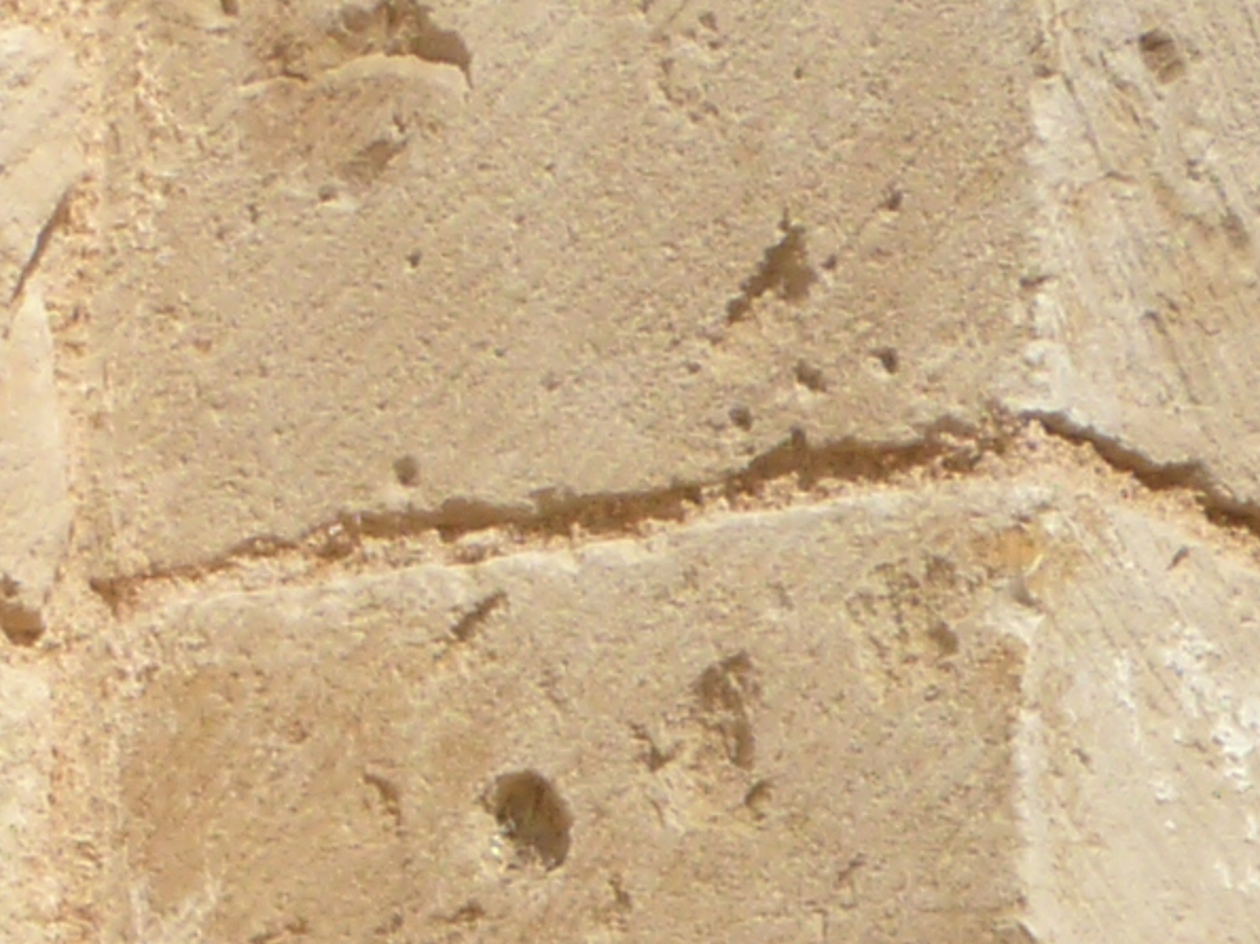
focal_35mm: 372
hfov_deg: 5.3
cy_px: 2290
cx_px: 352
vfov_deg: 3.9
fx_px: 13538
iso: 100
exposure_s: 1/800
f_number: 4.6
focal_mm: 11.8
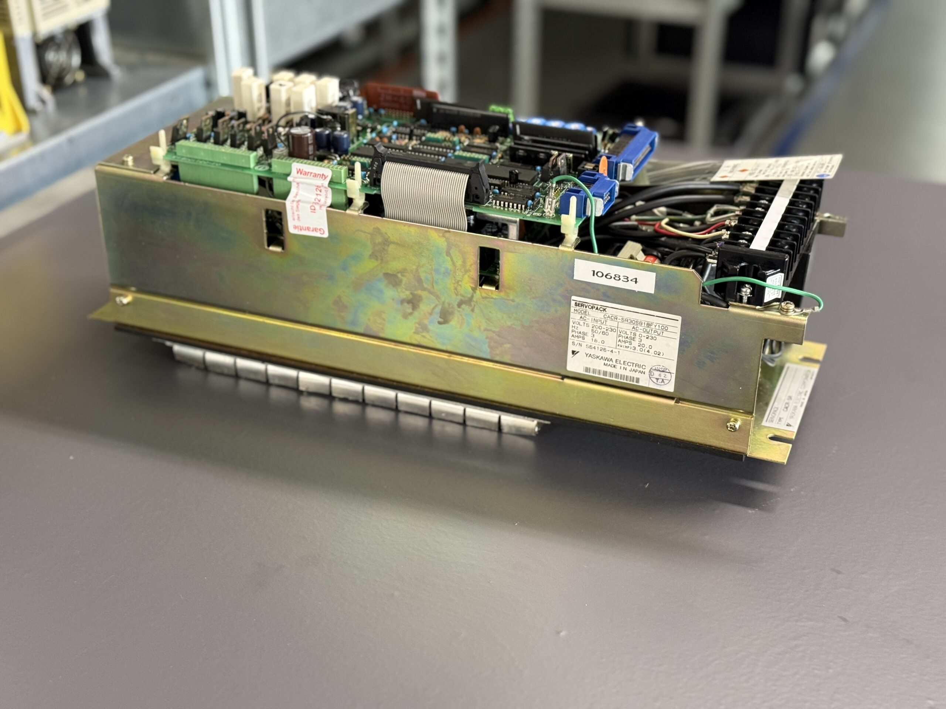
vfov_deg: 30.3
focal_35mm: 48
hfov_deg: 39.7
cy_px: 354
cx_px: 473
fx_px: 1312
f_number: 1.78
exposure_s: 1/46
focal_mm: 6.76
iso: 250
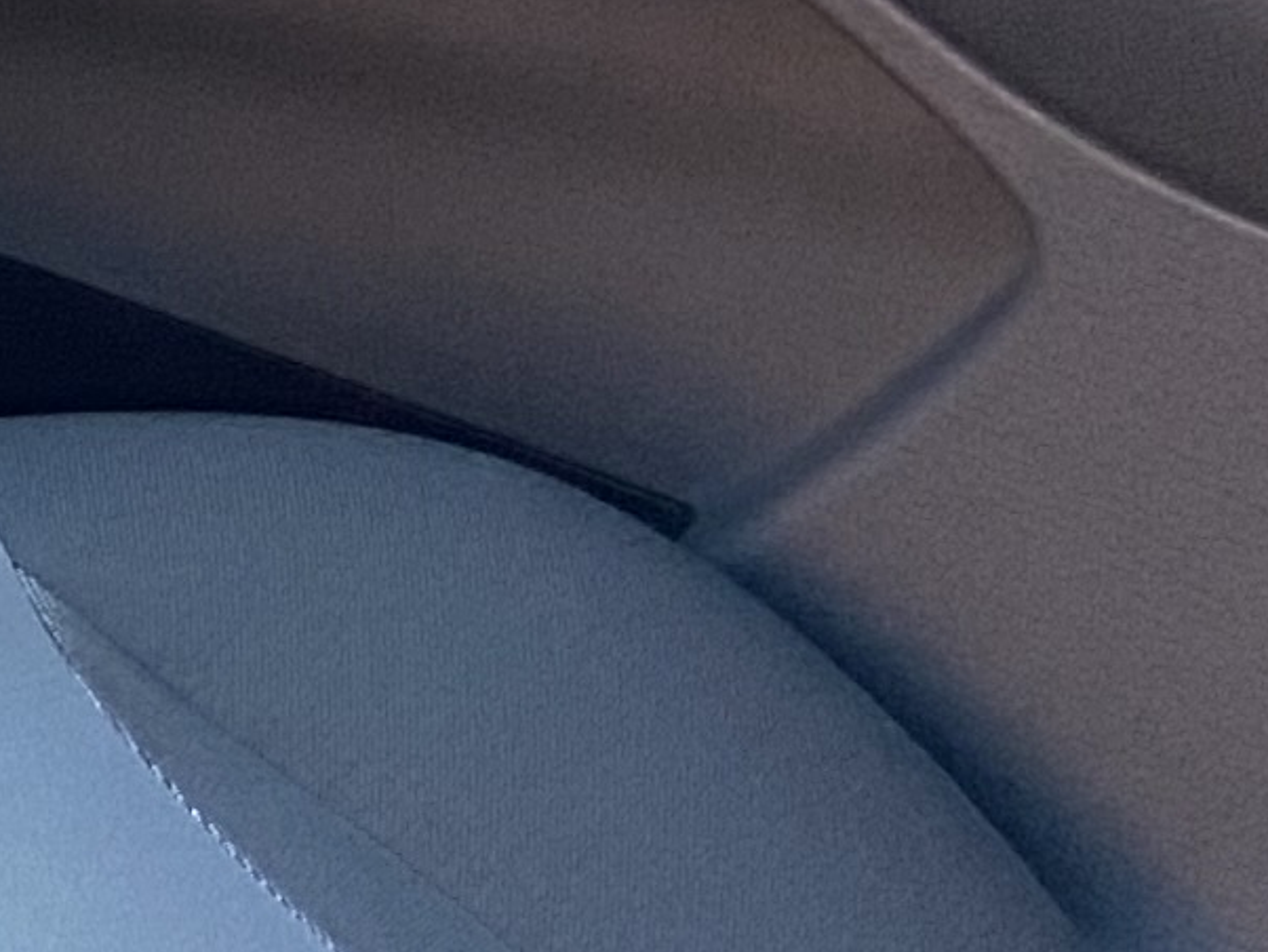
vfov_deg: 8.5
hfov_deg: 8.7
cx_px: -2917
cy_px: 261
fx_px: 6376
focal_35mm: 174
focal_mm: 4.25
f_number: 1.8
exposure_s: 1/92
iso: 125
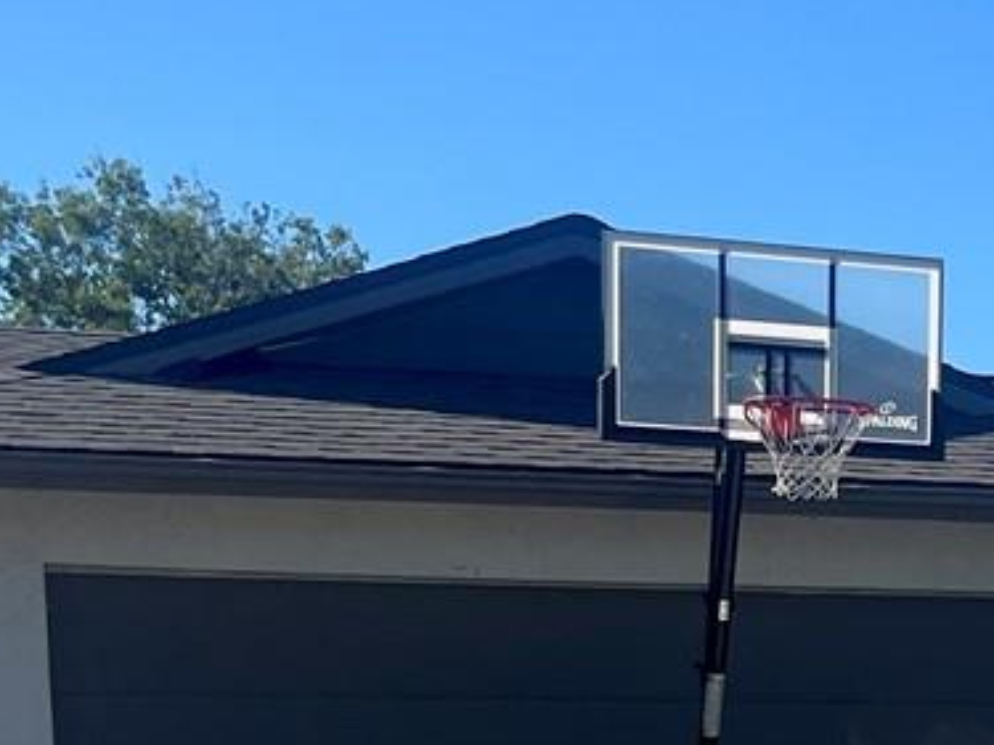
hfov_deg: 17.0
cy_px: 1241
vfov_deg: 12.4
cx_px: 1187
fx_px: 3186
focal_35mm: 111
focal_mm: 5.1
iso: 50
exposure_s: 1/4484
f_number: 1.6
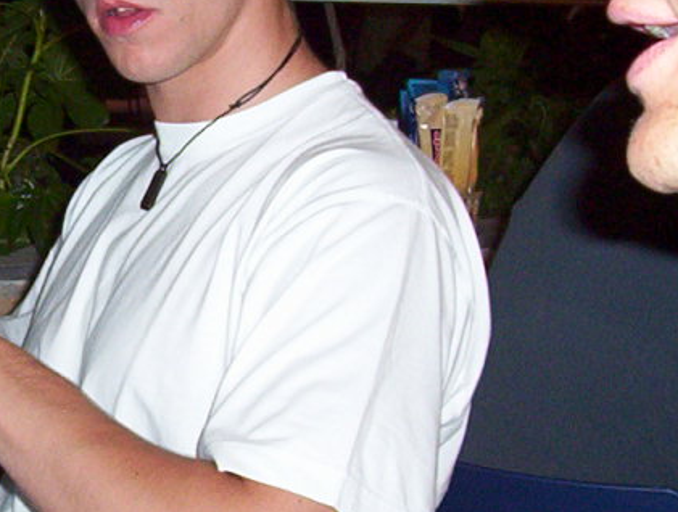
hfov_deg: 15.8
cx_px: -42
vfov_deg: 12.3
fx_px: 2376
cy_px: 287
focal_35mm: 121
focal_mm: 5.77
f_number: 2.73
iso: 140
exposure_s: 1/60
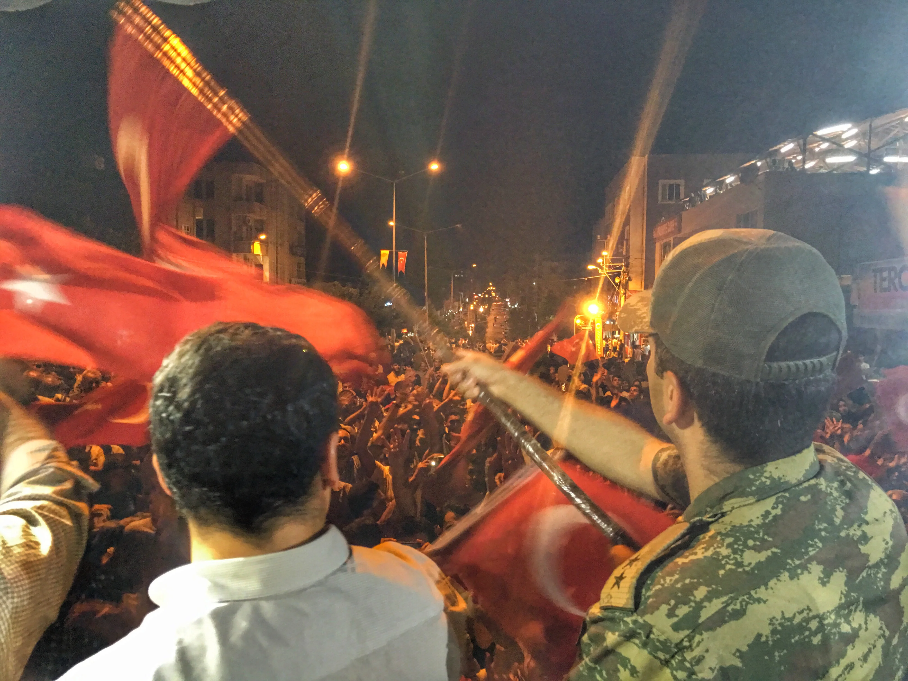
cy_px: 340
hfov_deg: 61.7
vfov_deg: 48.2
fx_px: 761
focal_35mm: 29
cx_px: 454
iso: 100
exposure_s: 1/10
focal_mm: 4.2
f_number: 2.2
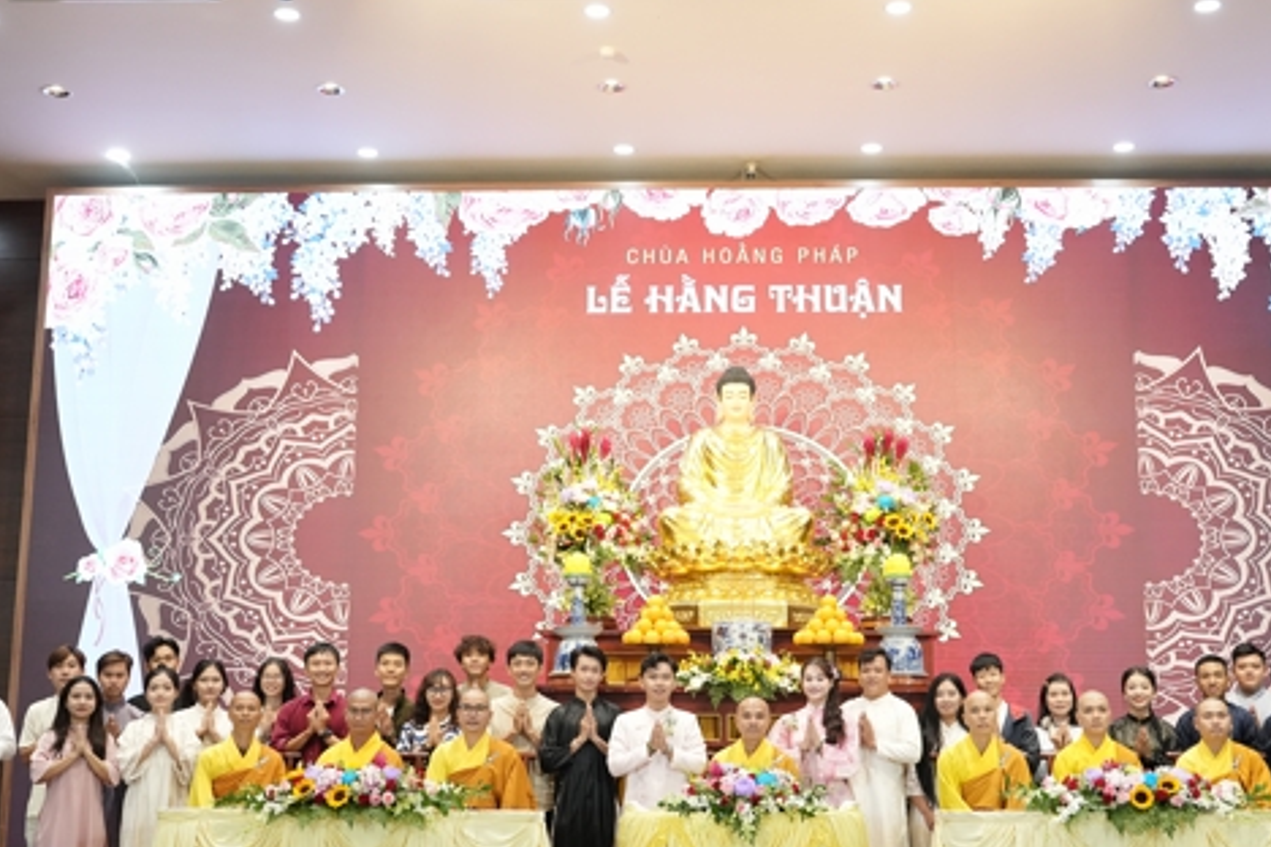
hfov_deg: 39.6
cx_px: 693
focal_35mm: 50
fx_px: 1765
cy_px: 433
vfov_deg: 27.0
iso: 3200
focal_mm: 36
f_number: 2.8
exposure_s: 1/320
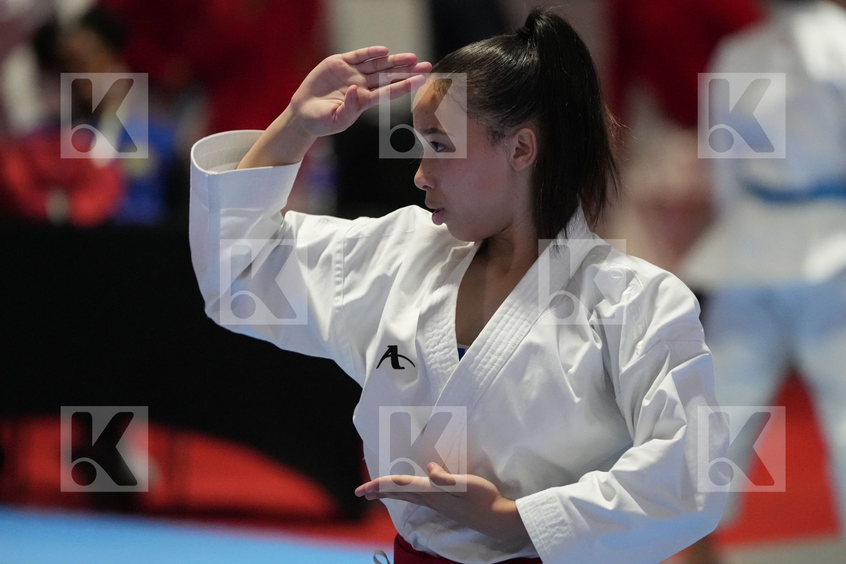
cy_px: 282
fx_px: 6720
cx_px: 423
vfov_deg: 4.8
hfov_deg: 7.2
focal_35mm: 286
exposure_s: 1/500
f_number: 2.8
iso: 5000
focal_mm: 191
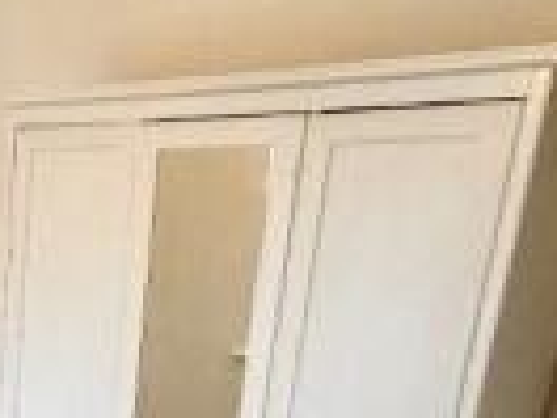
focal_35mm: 62
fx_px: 998
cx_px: -162
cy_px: 564
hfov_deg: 26.5
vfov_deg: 21.1
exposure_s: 1/50
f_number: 2.2
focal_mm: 2.22
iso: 800
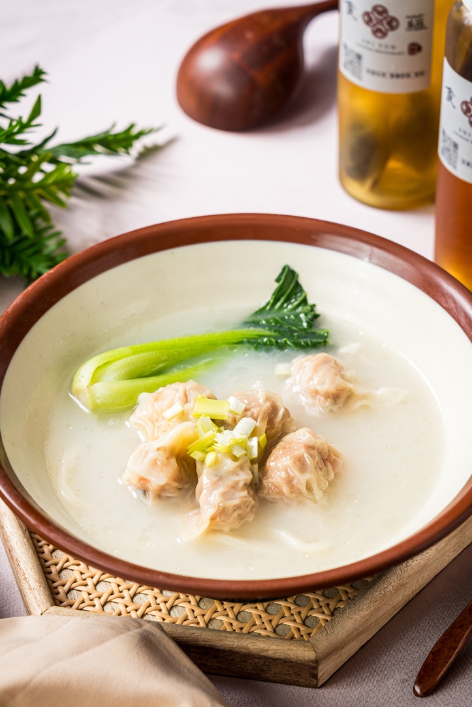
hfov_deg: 13.3
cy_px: 354
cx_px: 234
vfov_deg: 19.8
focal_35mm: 103
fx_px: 2025
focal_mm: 102
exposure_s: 1/160
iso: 320
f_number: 7.1
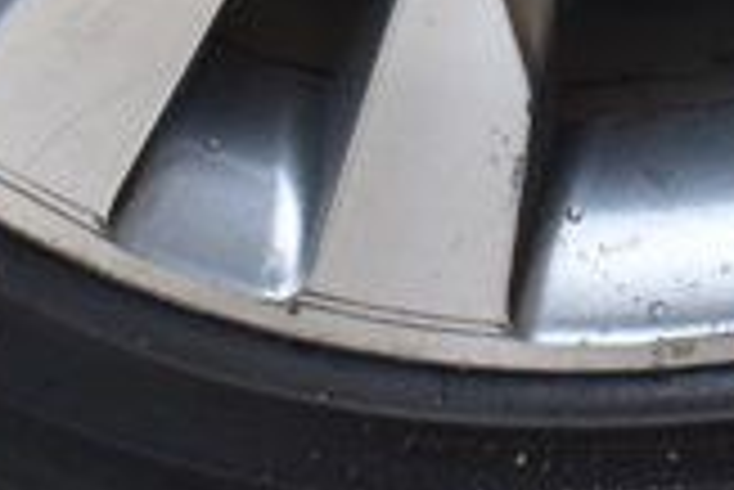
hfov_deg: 7.2
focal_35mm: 282
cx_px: 946
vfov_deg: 4.8
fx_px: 5755
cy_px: -598
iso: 400
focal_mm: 30
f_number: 8
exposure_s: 1/50
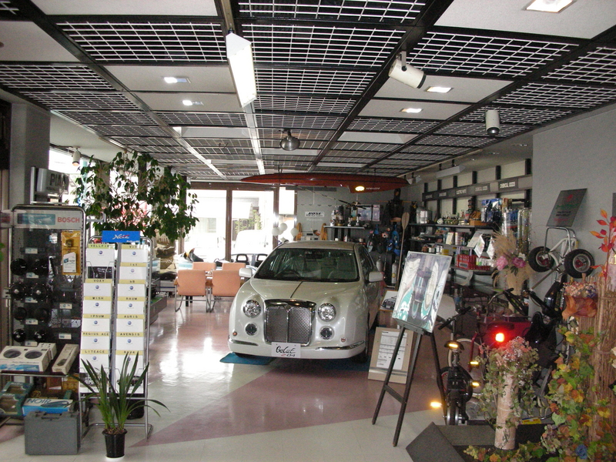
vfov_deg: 40.7
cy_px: 231
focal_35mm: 35
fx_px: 623
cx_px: 308
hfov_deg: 52.6
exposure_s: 1/424
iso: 400
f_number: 3
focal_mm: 5.8
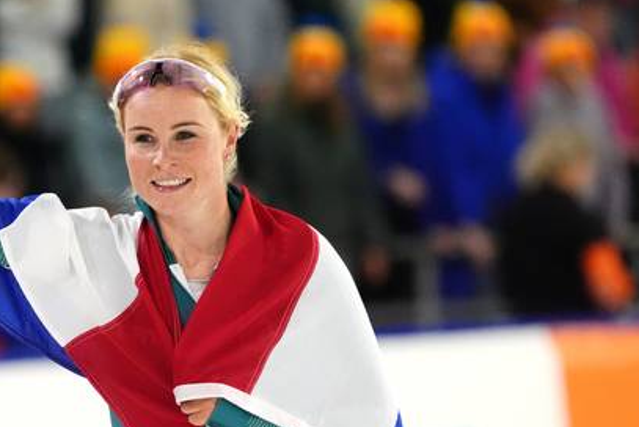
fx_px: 14654
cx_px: 185
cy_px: 251
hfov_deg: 2.5
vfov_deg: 1.7
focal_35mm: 825
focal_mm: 448
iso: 8000
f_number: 6.3
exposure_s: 1/1000
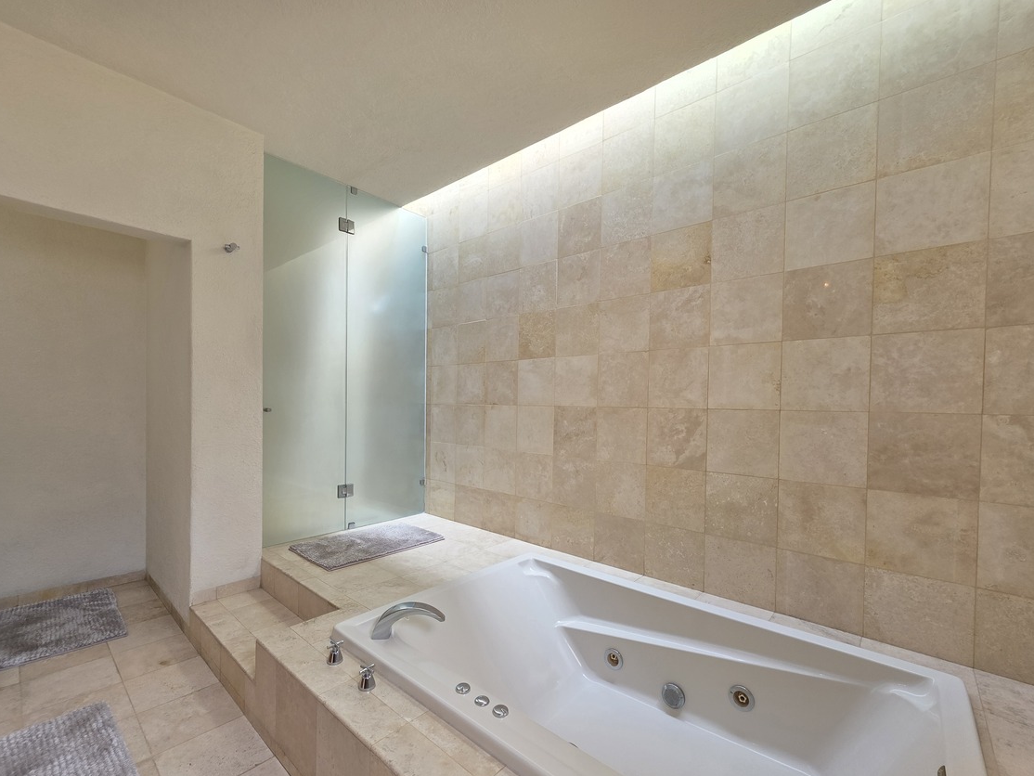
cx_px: 500
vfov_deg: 85.6
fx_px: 418
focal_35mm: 14
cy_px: 416
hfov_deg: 102.0
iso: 64
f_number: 1.9
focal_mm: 2.2
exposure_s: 1/120
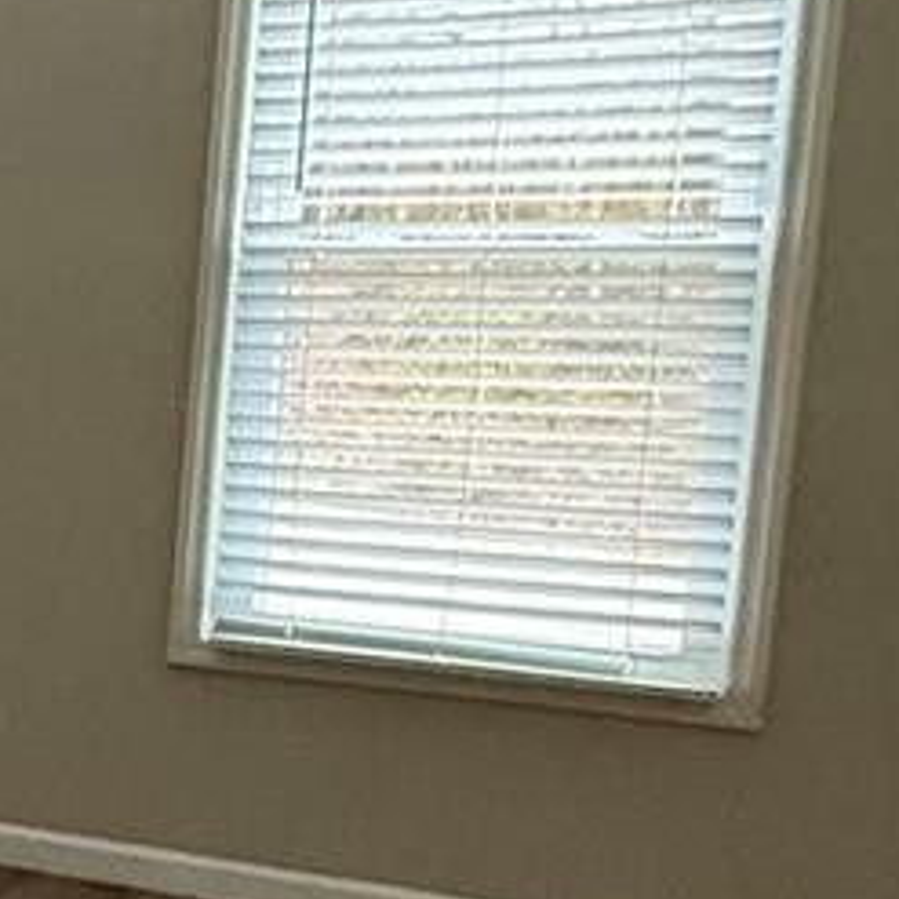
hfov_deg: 15.1
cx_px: -1172
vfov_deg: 22.4
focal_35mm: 77
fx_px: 2262
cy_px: 528
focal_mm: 2.22
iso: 400
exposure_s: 1/81
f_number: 2.2
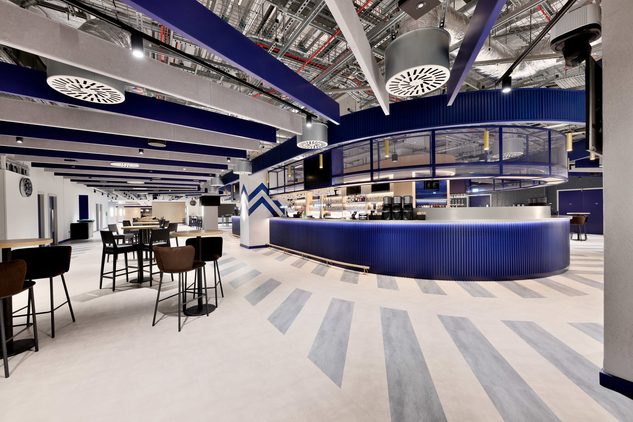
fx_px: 246
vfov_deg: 81.2
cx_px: 316
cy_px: 211
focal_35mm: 14
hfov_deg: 104.3
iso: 64
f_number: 8
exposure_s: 1.6
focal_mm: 14
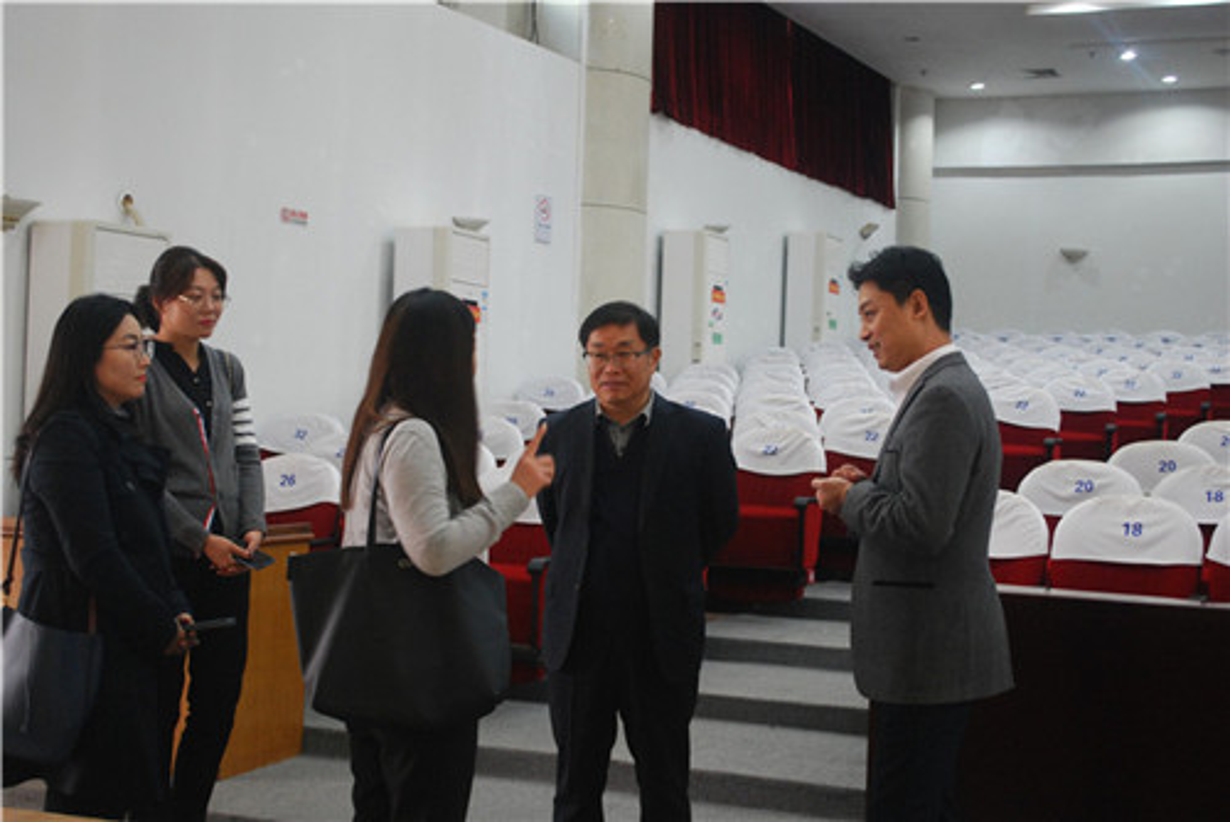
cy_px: 411
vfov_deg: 28.1
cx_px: 615
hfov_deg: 41.1
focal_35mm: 48
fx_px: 1641
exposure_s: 1/15
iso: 800
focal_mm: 32
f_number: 5
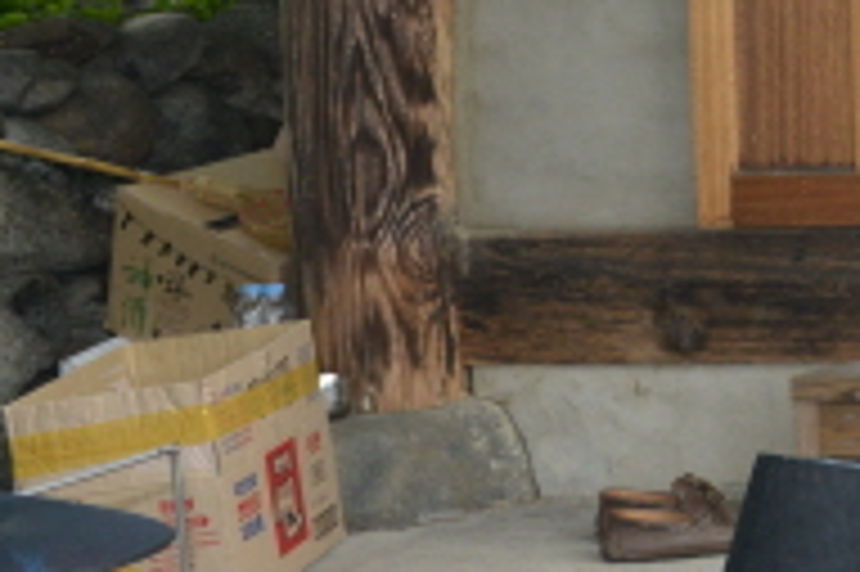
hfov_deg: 11.7
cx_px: 1887
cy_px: 16
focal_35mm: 151
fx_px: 3604
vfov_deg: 9.0
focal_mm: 32
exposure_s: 1/160
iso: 500
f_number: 8
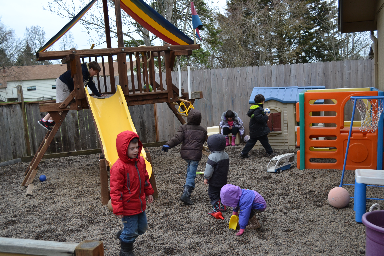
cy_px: 128
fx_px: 448
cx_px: 192
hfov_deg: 46.4
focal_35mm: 42
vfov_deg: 31.9
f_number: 5.6
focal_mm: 28
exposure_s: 1/125
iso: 200
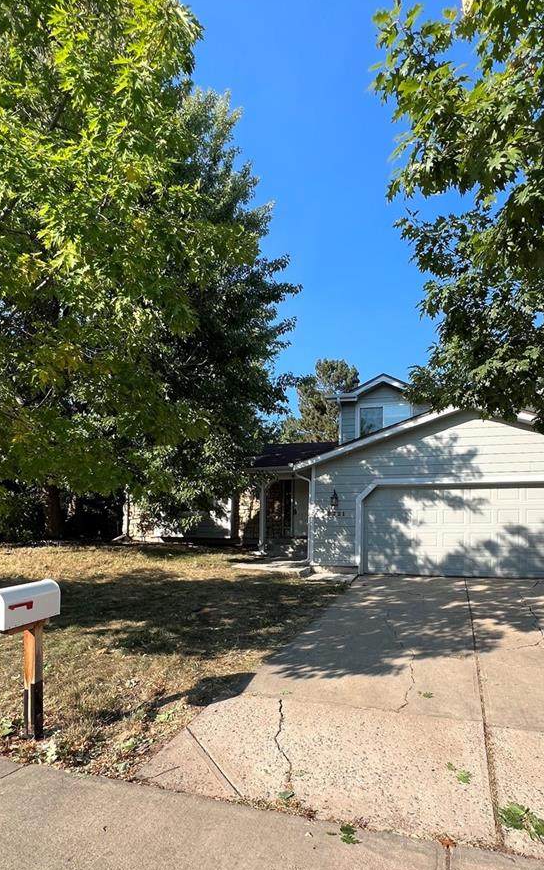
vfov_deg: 86.6
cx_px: 322
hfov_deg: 61.8
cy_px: 531
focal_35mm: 19
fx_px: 451
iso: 32
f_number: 1.8
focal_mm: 1.57
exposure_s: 1/995
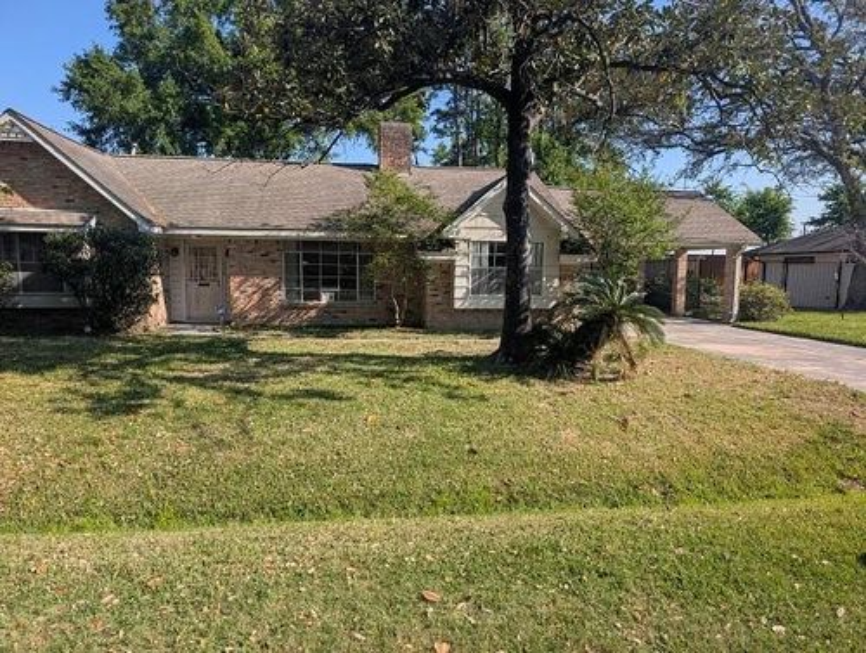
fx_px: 602
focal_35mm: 24
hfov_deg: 71.5
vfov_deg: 57.0
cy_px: 326
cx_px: 433
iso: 21
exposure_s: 1/661
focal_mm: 6.9
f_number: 1.68
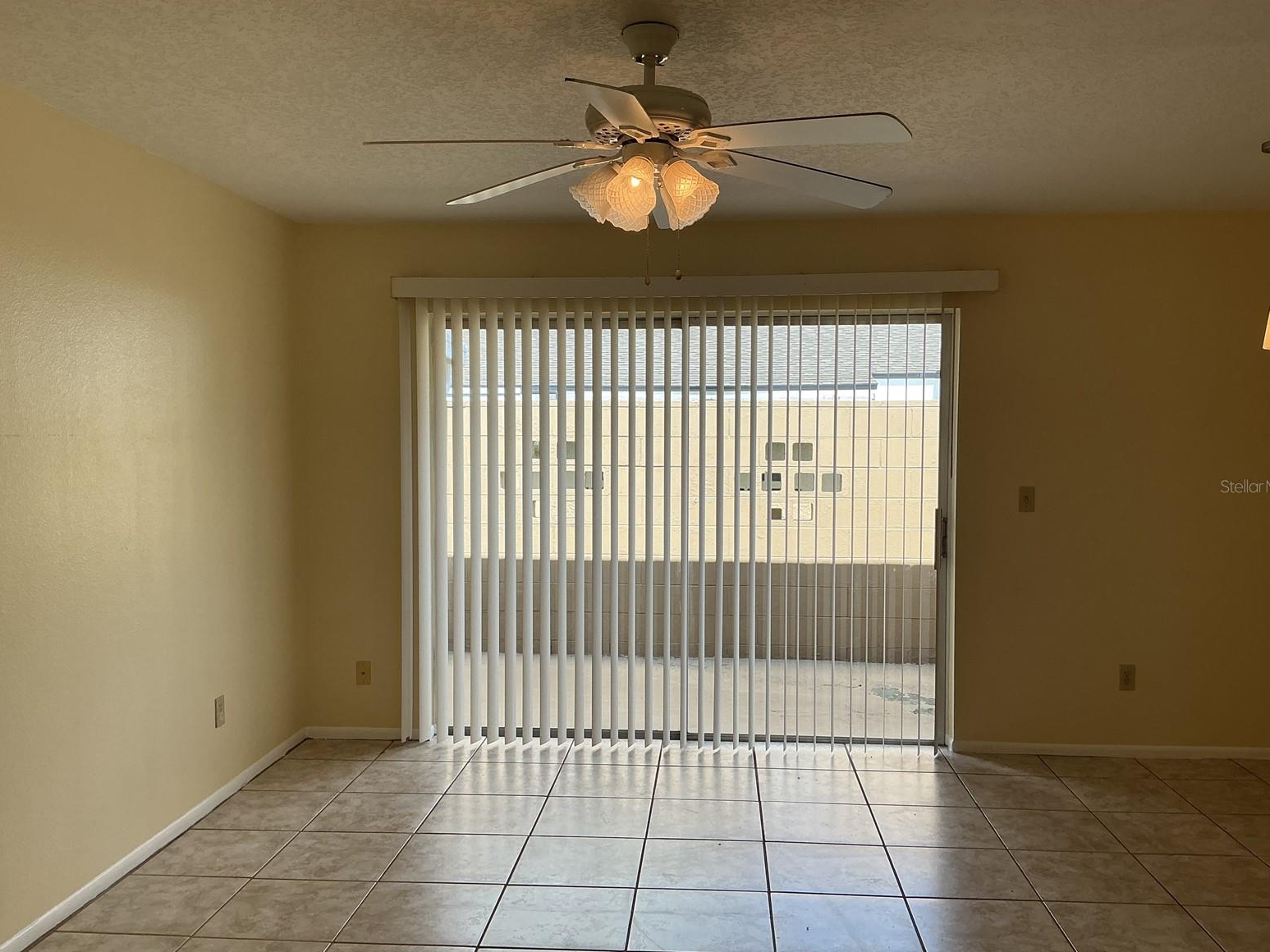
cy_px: 486
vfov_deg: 46.8
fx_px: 1101
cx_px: 641
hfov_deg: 60.0
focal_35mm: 30
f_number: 1.8
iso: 25
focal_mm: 3
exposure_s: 1/265
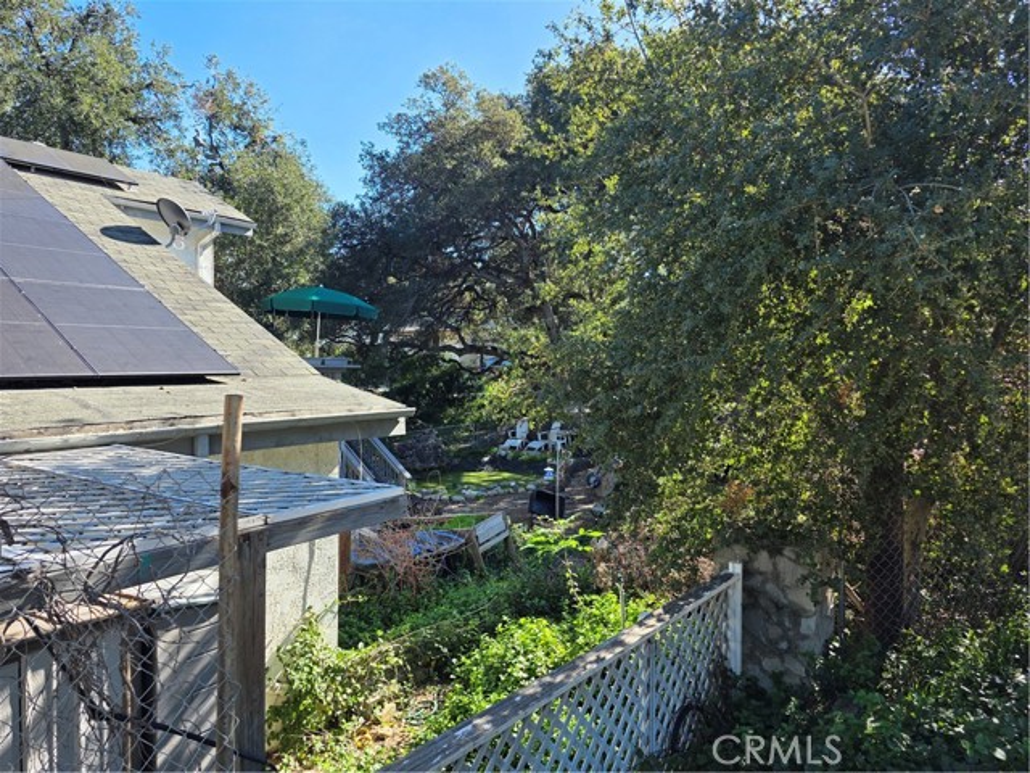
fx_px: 684
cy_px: 386
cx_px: 515
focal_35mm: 23
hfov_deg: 73.9
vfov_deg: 58.9
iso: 80
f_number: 1.7
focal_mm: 6.3
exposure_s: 1/1834
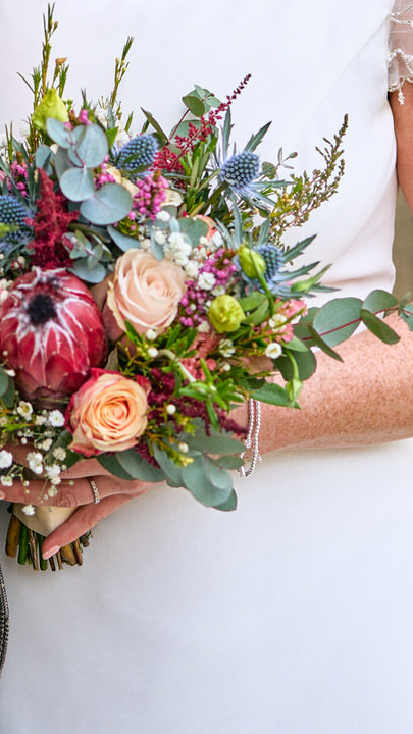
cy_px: -165
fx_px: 3115
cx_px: -137
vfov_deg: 13.1
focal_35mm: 160
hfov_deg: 7.5
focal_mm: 55
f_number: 3.5
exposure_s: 1/250
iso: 125
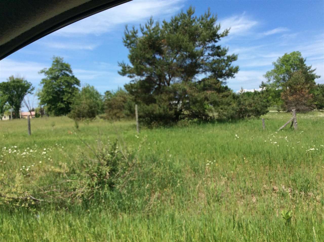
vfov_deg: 44.1
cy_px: 121
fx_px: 299
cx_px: 162
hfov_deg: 56.9
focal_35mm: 32
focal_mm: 3.3
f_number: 2.4
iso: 32
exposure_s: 1/1395
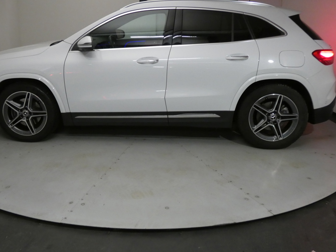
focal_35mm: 37
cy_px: 110
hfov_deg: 50.0
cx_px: 148
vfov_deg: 38.6
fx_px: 359
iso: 640
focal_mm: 5.5
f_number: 3.3
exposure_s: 1/80
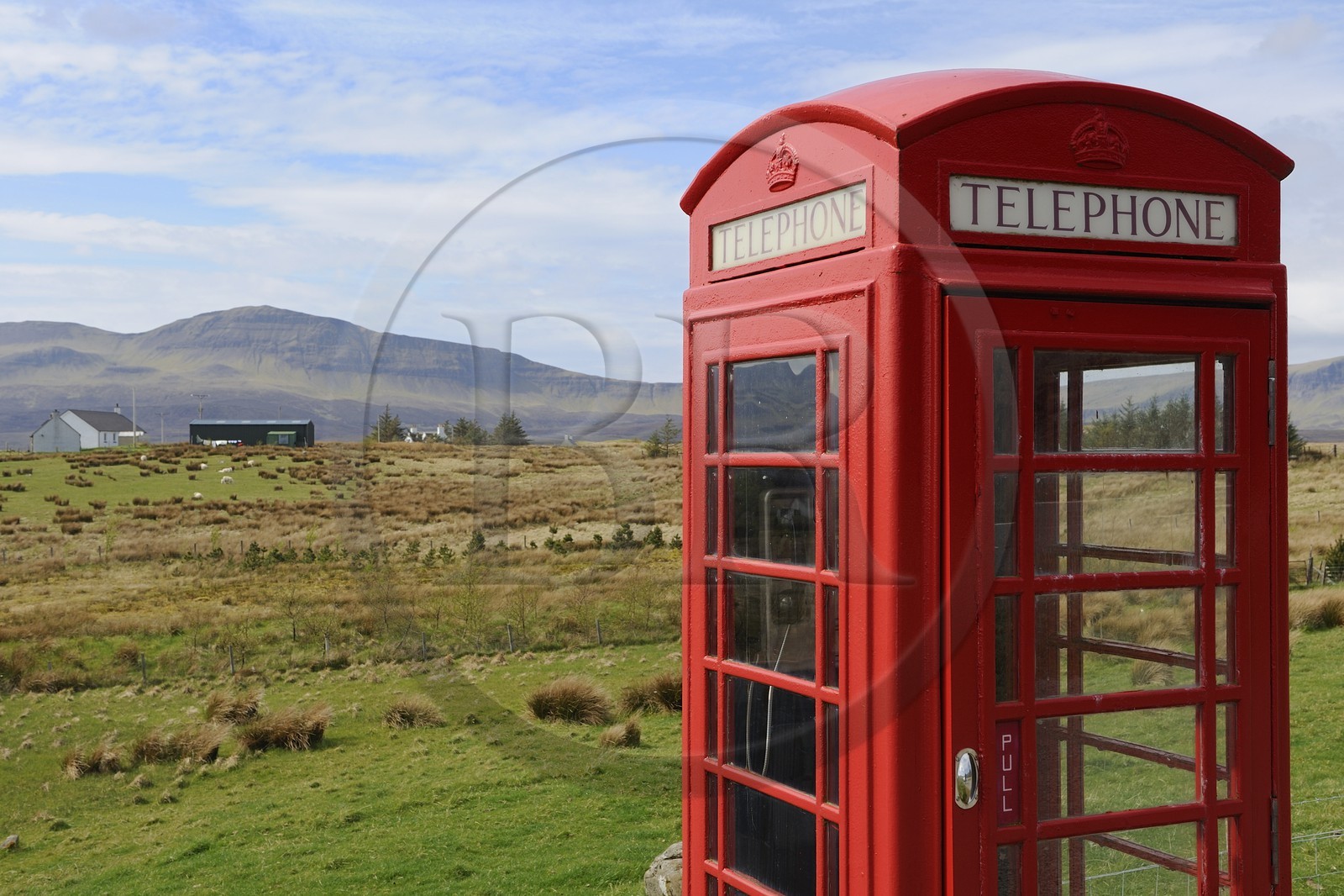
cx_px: 672
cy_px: 448
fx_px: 1493
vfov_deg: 33.4
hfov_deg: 48.5
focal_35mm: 40
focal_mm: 40
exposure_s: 1/200
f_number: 11
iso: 200
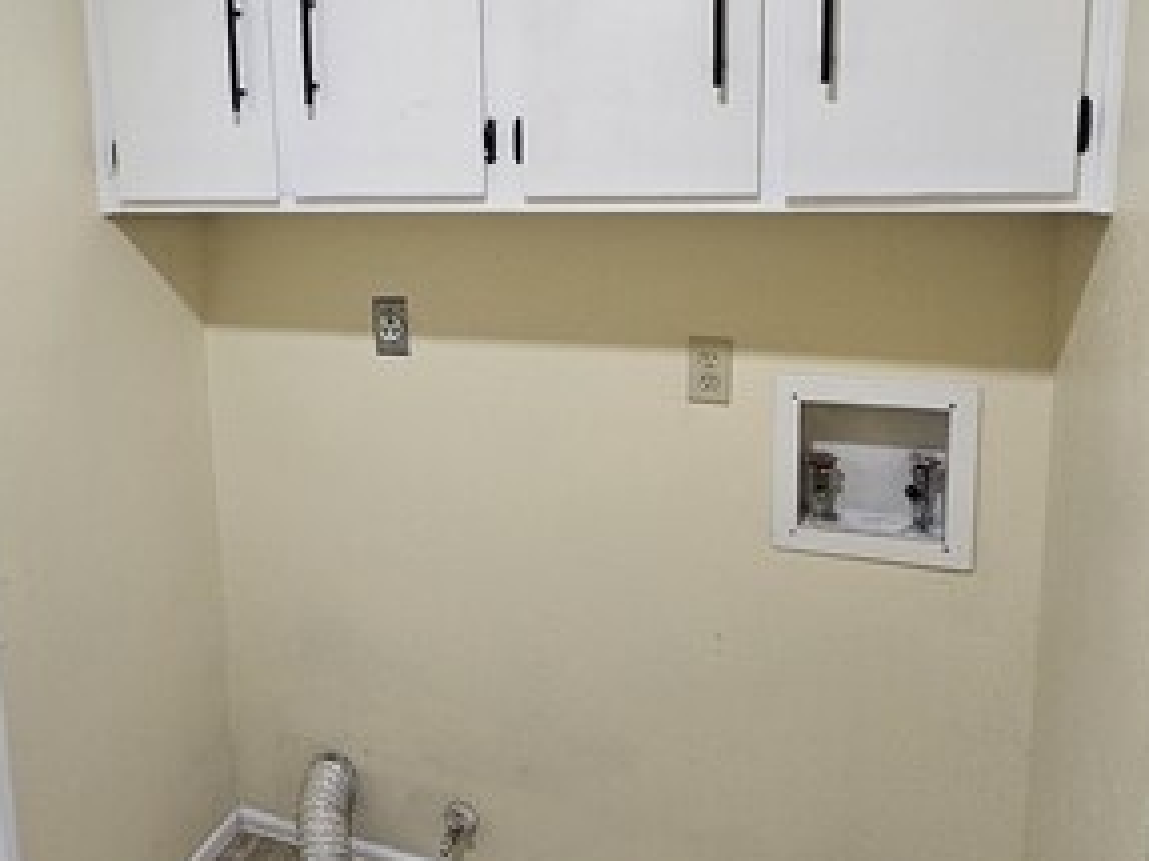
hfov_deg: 60.0
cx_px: 368
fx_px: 962
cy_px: 280
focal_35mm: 29
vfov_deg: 47.3
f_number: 2.2
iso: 250
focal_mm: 2.2
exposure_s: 1/60
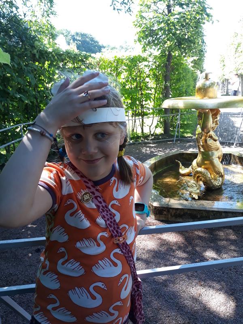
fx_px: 253
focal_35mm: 27
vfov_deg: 65.3
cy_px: 162
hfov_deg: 51.4
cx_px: 122
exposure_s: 1/107
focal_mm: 3.71
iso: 40
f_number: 1.7
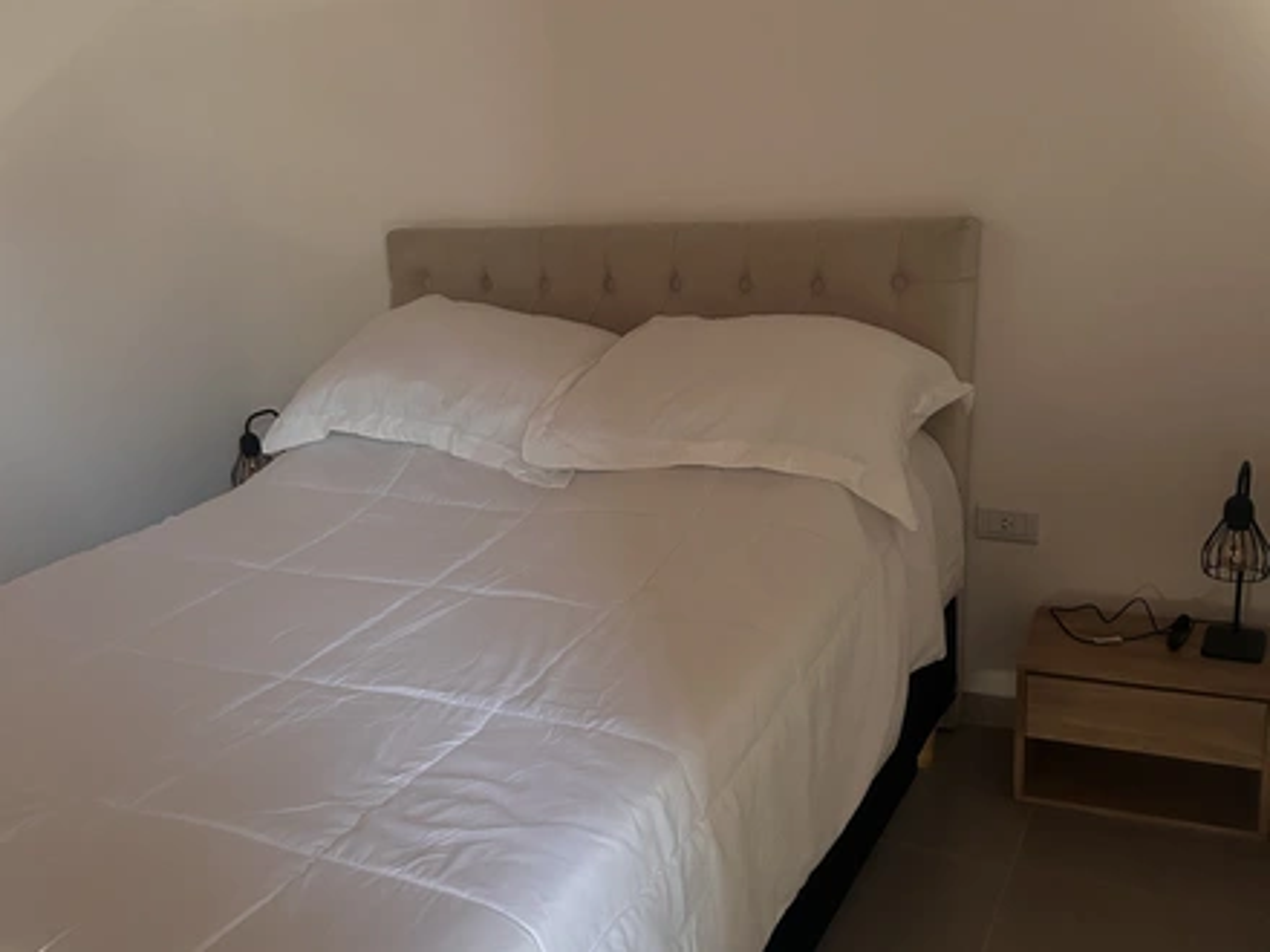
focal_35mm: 26
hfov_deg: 67.3
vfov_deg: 53.1
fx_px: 954
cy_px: 476
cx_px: 635
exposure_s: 1/46
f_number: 1.5
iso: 500
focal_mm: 5.7
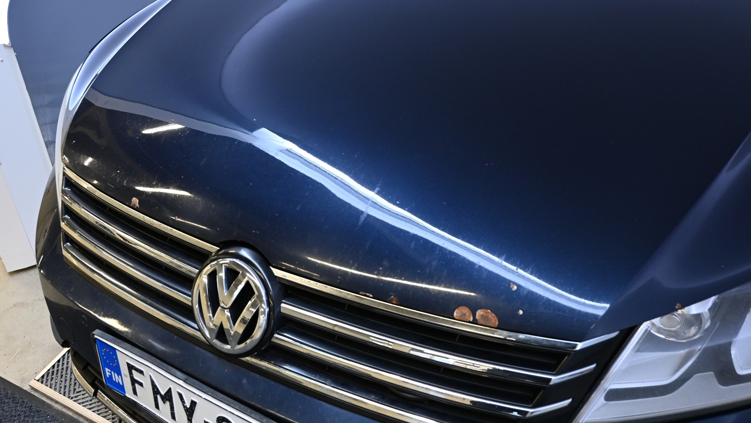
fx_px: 623
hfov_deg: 62.2
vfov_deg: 37.5
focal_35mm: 31
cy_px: 199
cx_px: 379
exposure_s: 1/100
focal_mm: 19.5
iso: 1000
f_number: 5
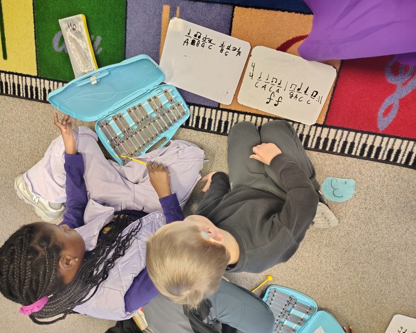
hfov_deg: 68.1
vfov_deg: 56.8
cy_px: 166
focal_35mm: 25
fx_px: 308
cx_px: 197
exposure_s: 1/30
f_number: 1.8
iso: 2606
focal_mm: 5.56
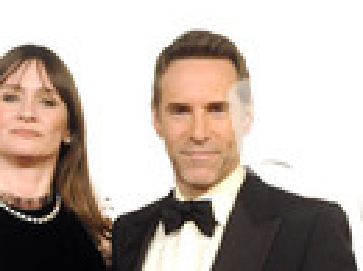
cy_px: 528
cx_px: 119
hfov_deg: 12.8
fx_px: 1612
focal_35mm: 154
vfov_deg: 9.1
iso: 2500
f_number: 7.1
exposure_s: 1/160
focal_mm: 52
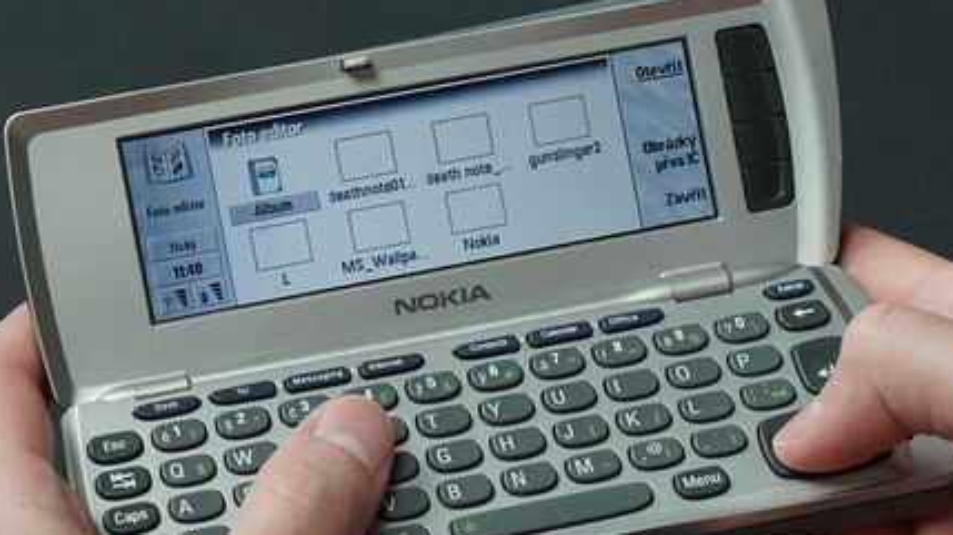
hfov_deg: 22.2
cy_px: 307
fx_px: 2425
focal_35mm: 96
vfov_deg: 12.6
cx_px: 458
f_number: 8
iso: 2500
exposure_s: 1/200
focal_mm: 64
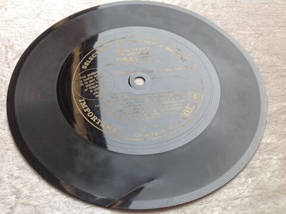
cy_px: 107
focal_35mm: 35
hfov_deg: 52.7
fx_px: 289
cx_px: 143
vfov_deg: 40.6
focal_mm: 4.28
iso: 50
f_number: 2.4
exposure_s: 1/139
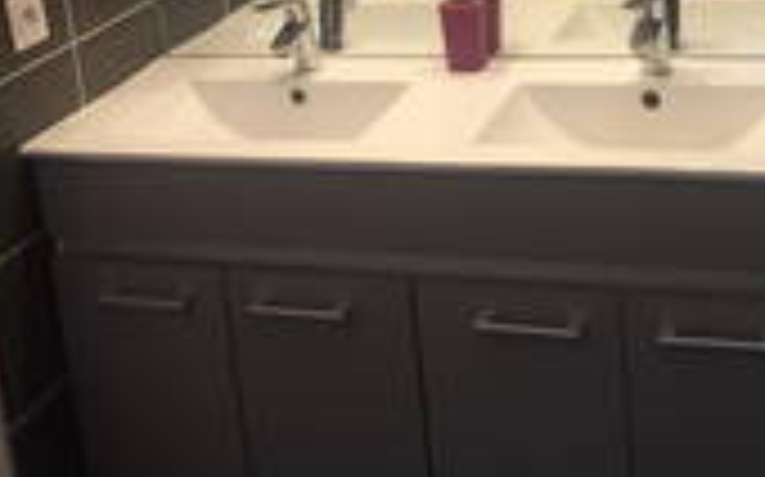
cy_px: 45
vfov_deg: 19.6
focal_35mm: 65
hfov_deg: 31.5
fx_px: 1354
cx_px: 405
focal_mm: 4.15
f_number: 2.2
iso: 160
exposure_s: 1/33
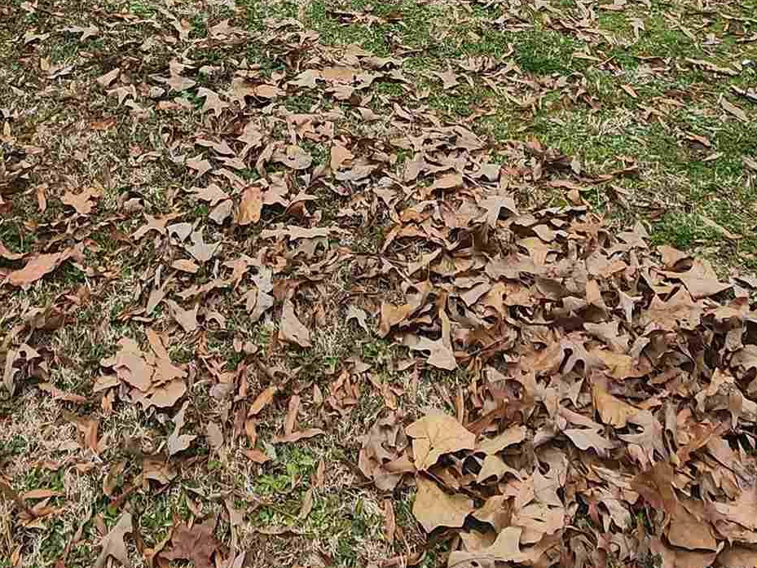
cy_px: -230
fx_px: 940
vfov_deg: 26.6
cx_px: 299
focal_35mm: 43
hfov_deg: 43.6
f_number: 2.2
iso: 50
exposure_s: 1/219
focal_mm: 2.2
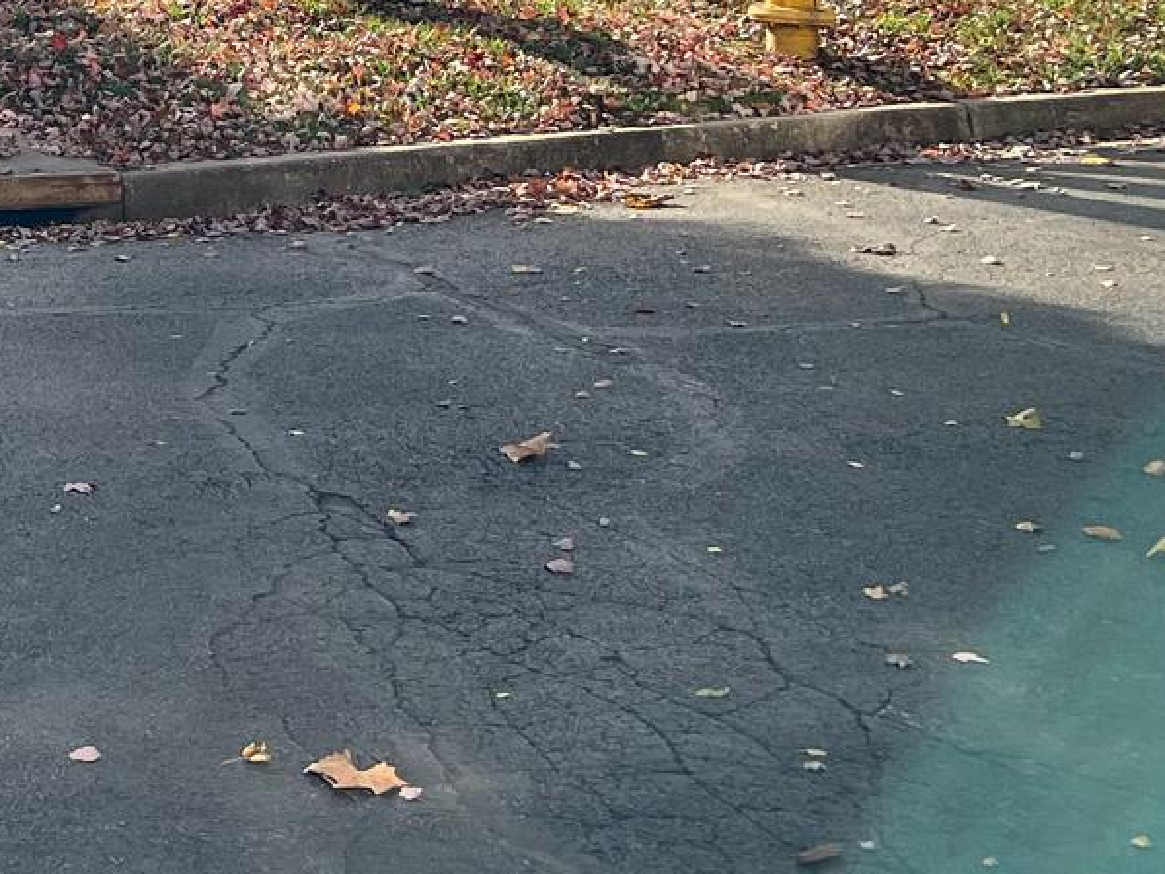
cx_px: -214
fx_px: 2996
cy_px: -545
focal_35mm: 89
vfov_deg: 15.0
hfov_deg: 20.6
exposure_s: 1/2299
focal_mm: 5.7
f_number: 1.5
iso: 50
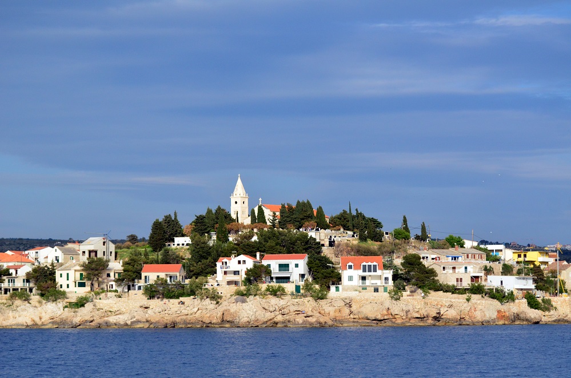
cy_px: 189
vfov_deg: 13.0
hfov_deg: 19.5
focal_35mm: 105
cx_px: 286
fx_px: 1661
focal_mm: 70
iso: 800
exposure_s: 1/5000
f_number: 4.5
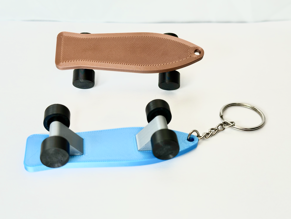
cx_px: 146
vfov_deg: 30.3
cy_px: 110
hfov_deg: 39.7
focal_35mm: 48
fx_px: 404
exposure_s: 1/100
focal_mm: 6.86
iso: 80
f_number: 1.78
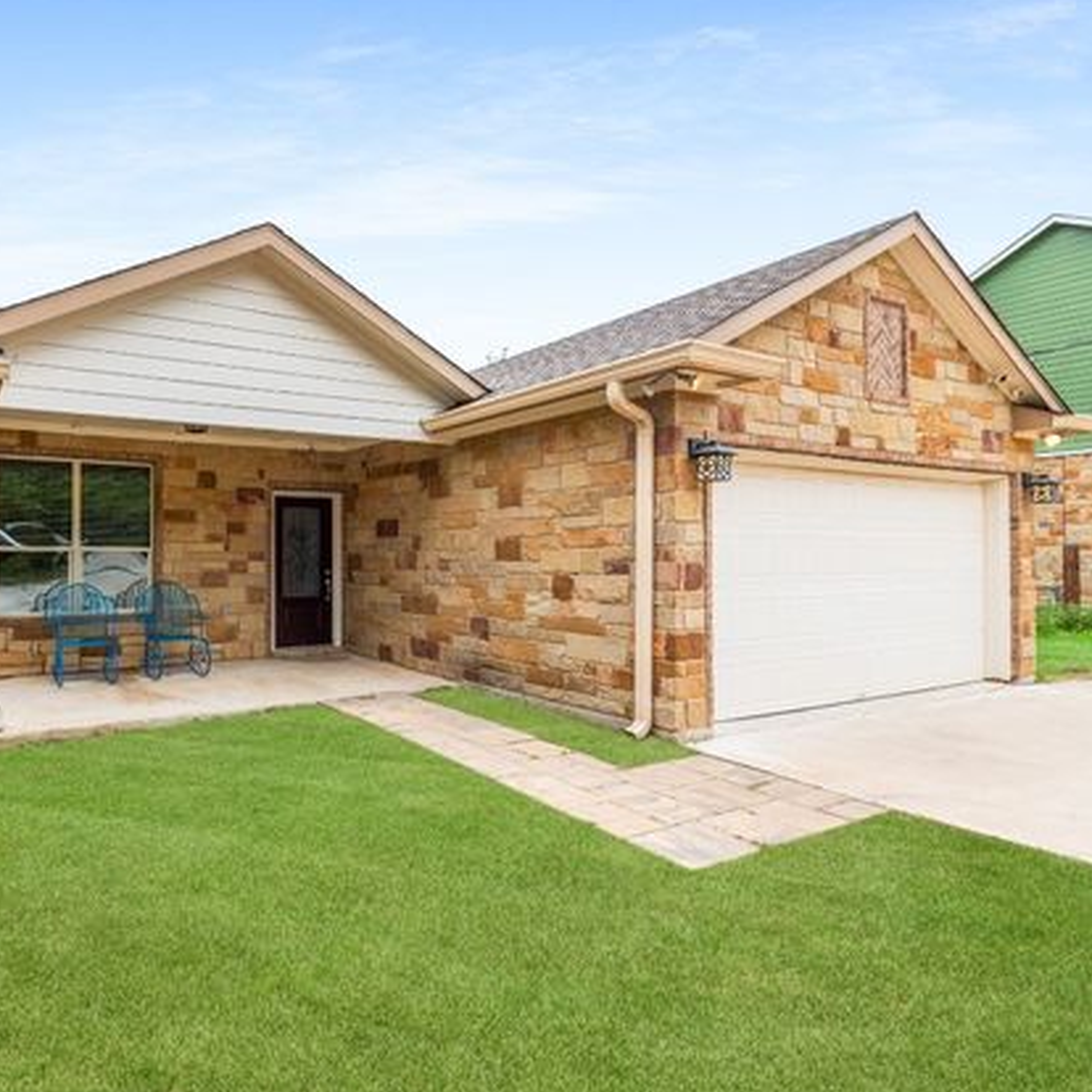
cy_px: 554
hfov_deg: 70.4
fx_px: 714
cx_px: 288
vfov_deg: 74.8
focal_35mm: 20
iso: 400
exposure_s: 1/640
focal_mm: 15
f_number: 8
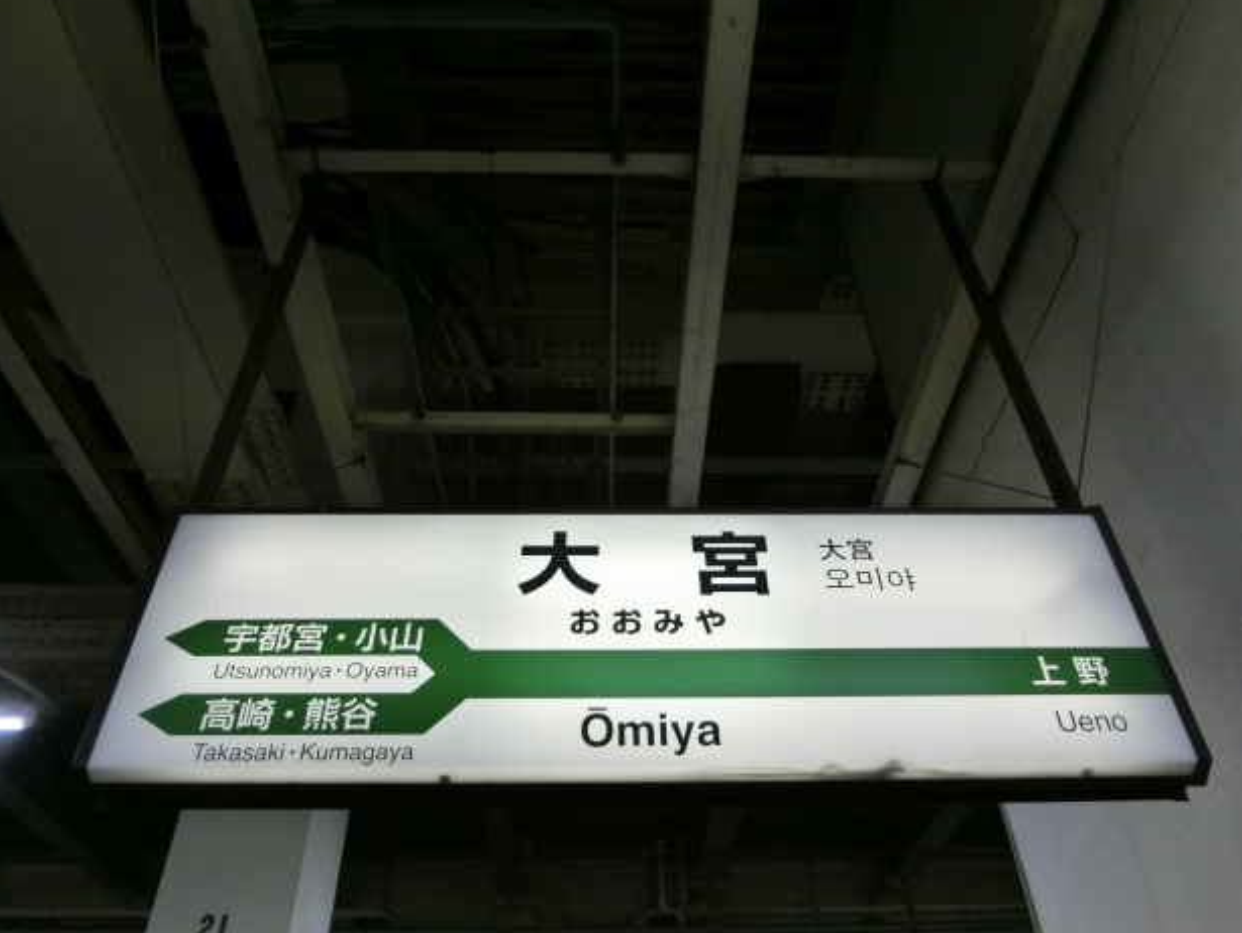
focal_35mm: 26
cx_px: 626
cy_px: 452
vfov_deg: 53.1
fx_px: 933
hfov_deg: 67.3
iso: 125
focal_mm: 4.5
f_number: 3.5
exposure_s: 1/125
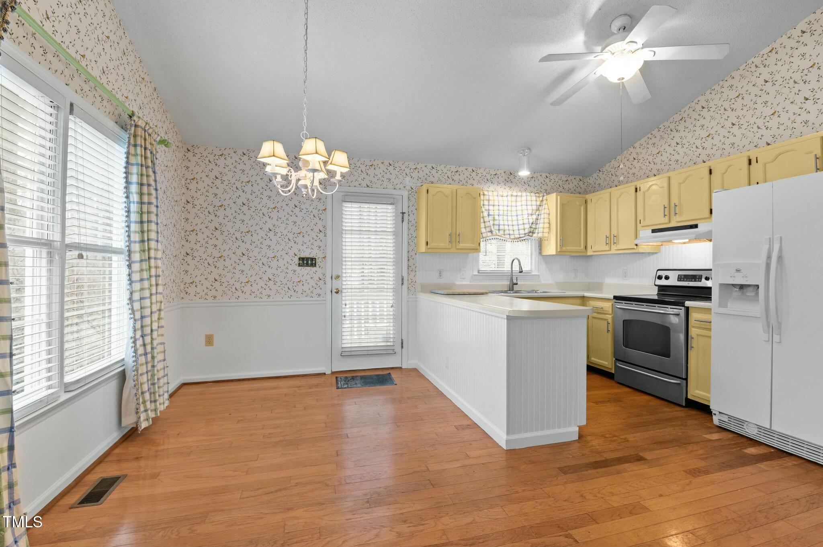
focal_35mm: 15
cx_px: 412
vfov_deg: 77.2
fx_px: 343
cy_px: 274
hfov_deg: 100.4
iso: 400
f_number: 6.3
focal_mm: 15
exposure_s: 1/5
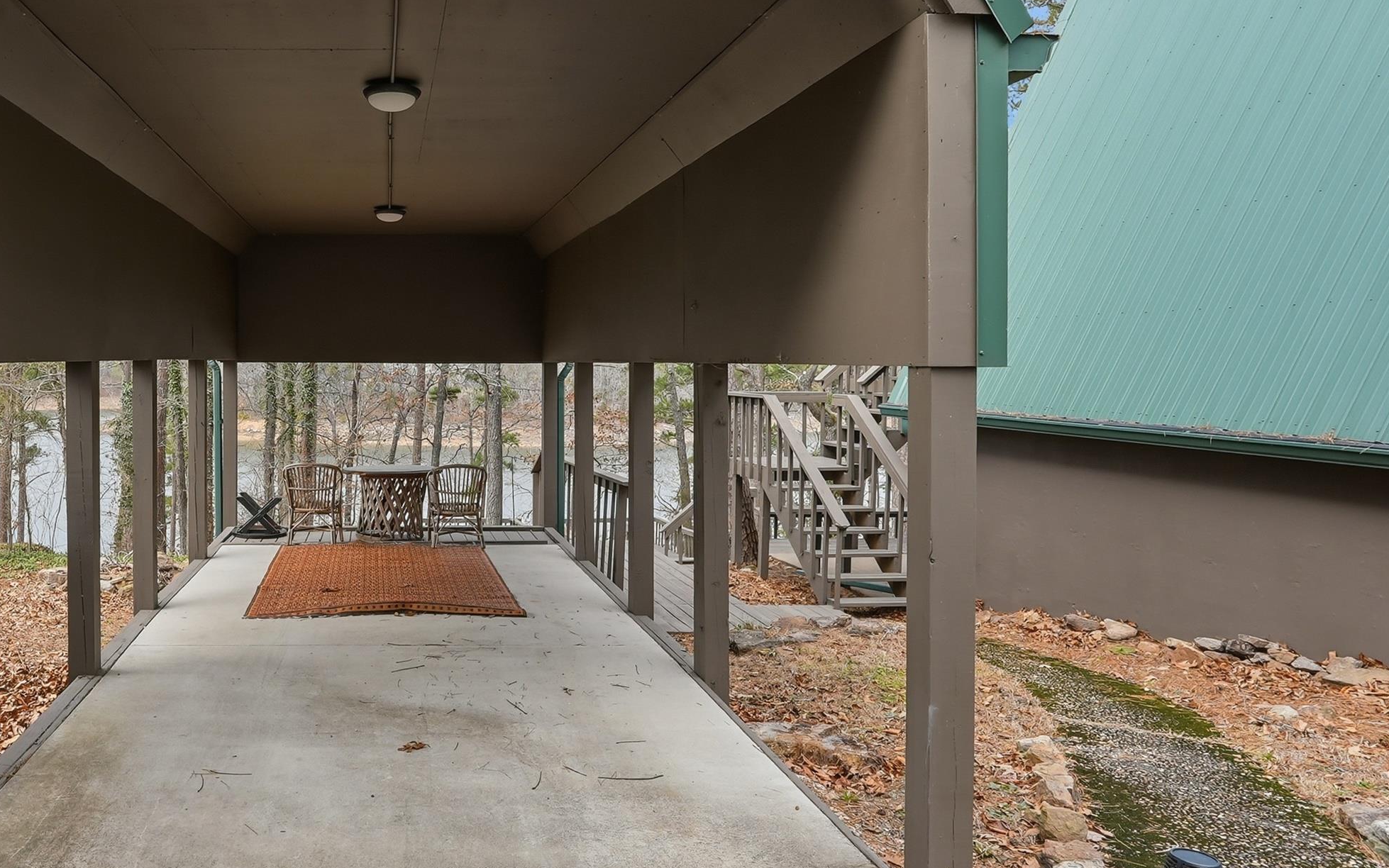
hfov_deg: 68.7
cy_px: 323
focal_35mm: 25
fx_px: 946
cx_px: 380
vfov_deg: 48.8
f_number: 9
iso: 250
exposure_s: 1/200
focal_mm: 16
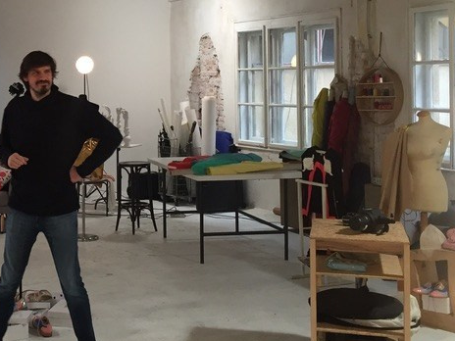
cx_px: 64
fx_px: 841
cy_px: 94
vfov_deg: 22.8
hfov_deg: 29.3
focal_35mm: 64
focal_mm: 4.15
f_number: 2.2
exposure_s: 1/33
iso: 50
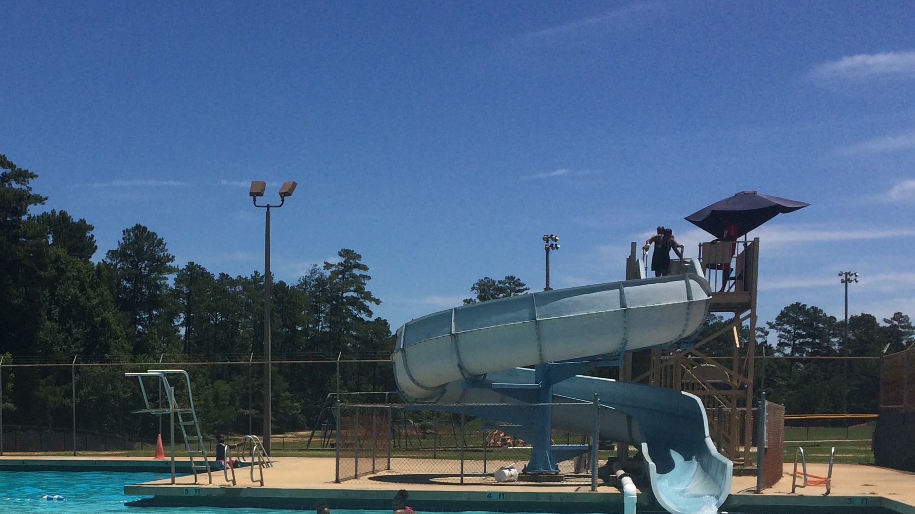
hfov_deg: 37.6
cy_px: 528
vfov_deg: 21.4
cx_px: 232
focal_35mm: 54
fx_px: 1310
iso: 32
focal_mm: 4.15
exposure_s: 1/5128
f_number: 2.2
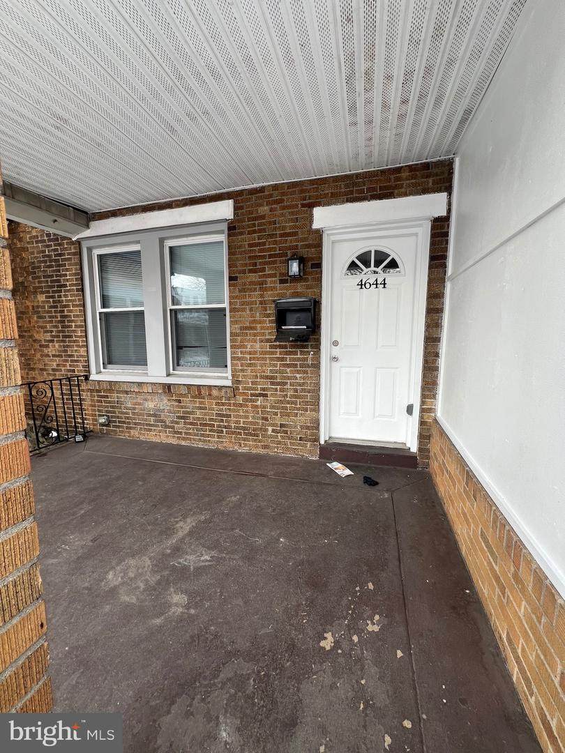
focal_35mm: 13
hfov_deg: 89.9
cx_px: 282
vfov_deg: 106.2
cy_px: 376
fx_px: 283
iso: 32
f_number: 1.8
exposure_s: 1/223
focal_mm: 1.57
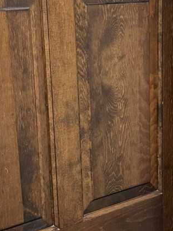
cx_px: 94
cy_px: 157
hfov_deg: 16.8
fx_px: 587
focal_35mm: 88
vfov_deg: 22.2
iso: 400
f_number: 1.78
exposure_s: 1/60
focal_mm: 6.76
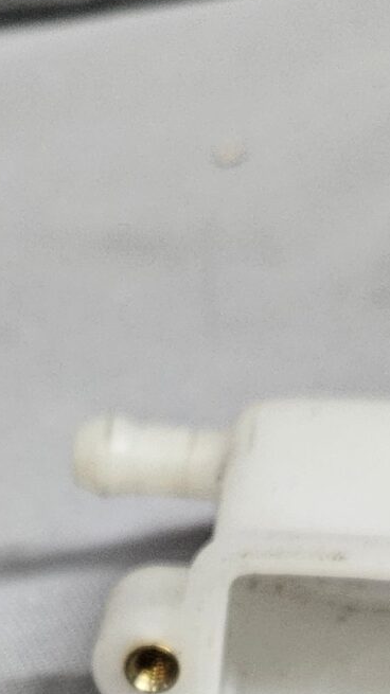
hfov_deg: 12.3
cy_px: 1137
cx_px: 160
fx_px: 1803
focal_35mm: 98
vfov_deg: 18.4
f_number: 1.8
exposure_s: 1/100
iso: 640
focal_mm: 5.4
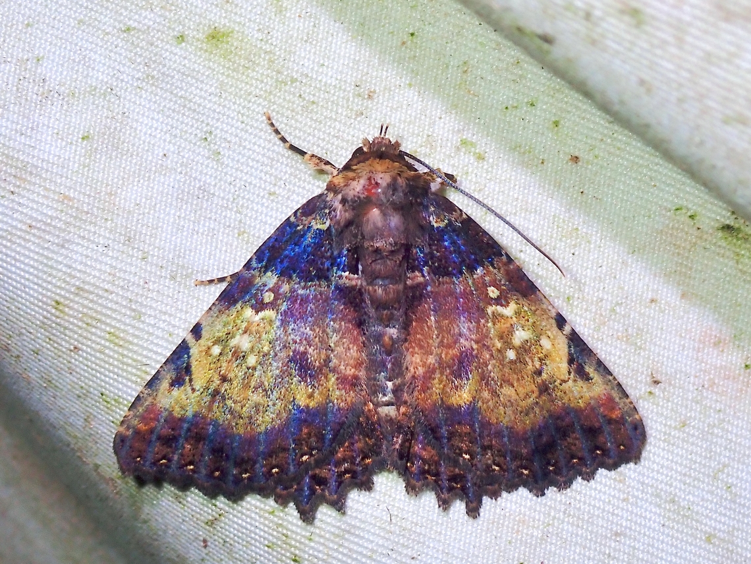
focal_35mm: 100
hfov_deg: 19.6
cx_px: 376
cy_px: 282
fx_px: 2170
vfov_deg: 14.8
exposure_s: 1/200
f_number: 6.3
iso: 200
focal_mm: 18
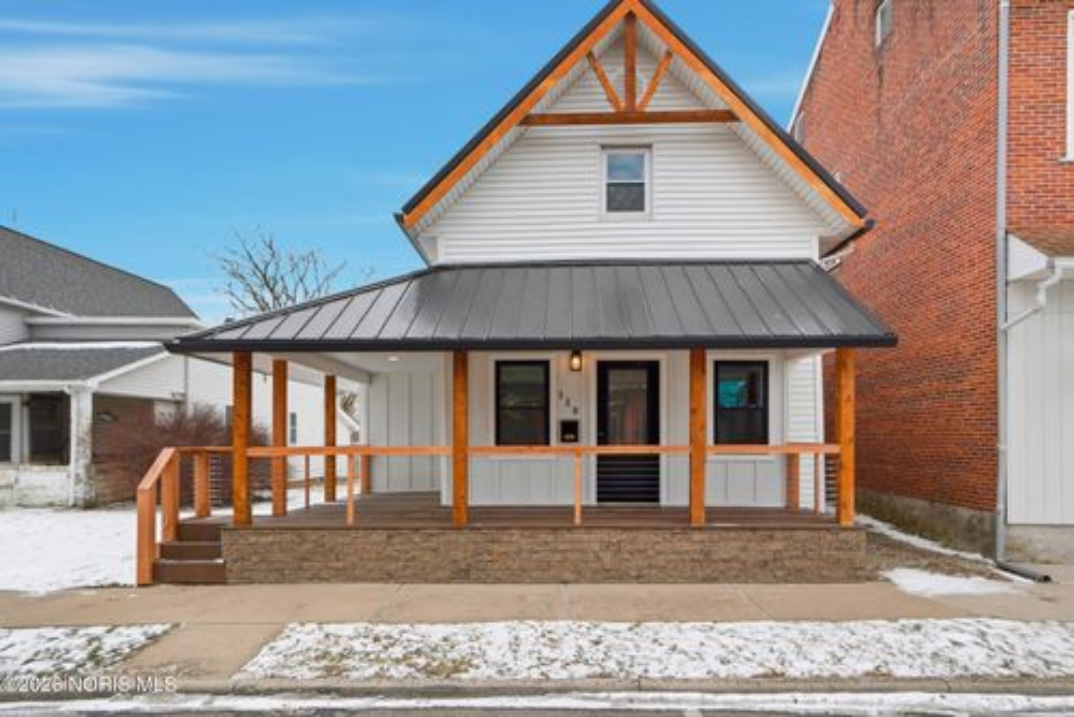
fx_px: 627
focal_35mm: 21
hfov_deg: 81.2
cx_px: 537
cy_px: 358
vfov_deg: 59.6
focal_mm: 14
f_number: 4
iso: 100
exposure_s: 1/4000
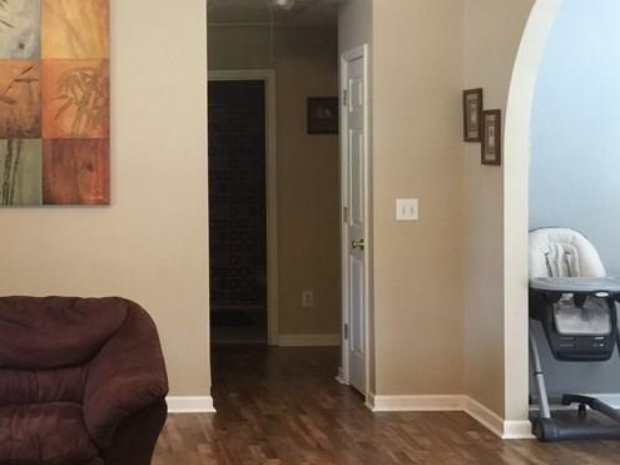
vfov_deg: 24.4
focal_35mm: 60
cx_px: 89
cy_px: 197
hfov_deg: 31.0
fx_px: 1074
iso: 125
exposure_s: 1/15
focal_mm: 4.15
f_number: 2.2
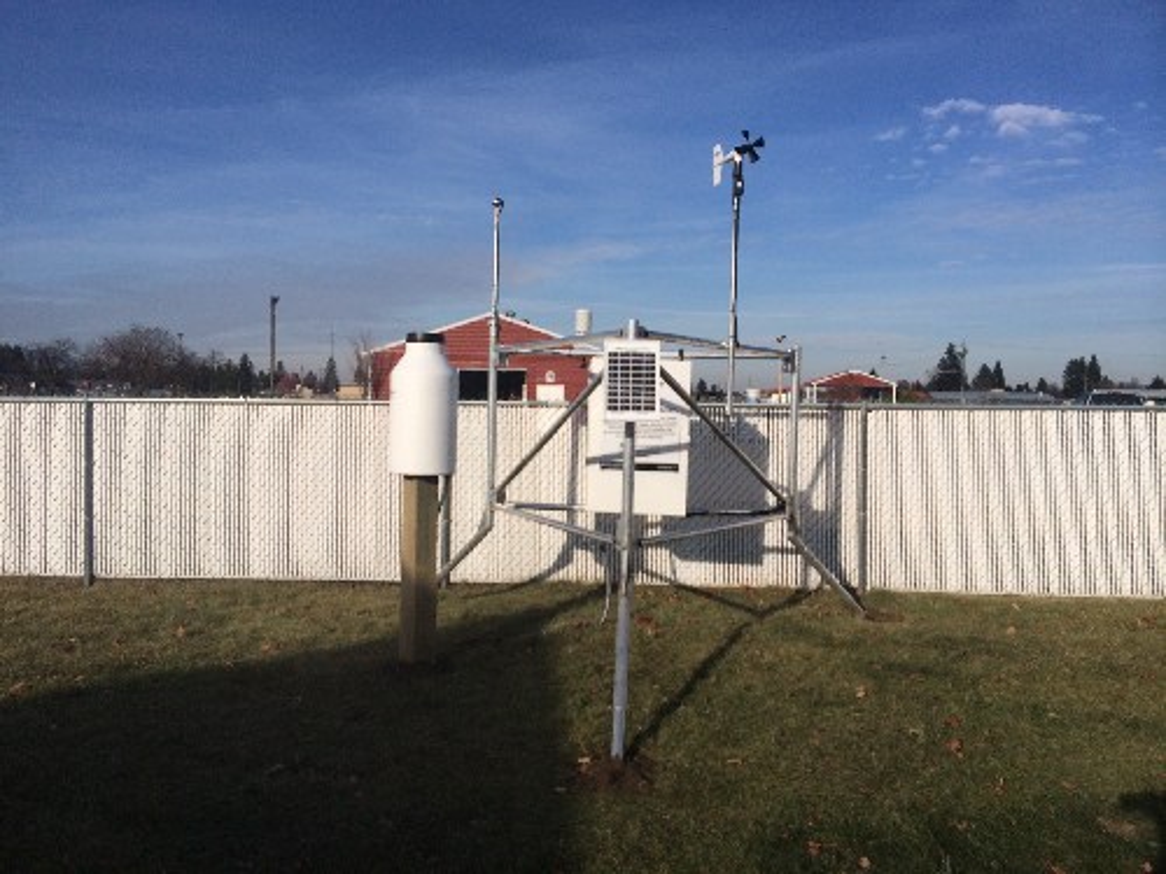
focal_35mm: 30
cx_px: 583
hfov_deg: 60.0
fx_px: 1011
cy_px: 437
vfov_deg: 46.8
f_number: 2.2
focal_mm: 4.12
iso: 32
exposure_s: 1/4115
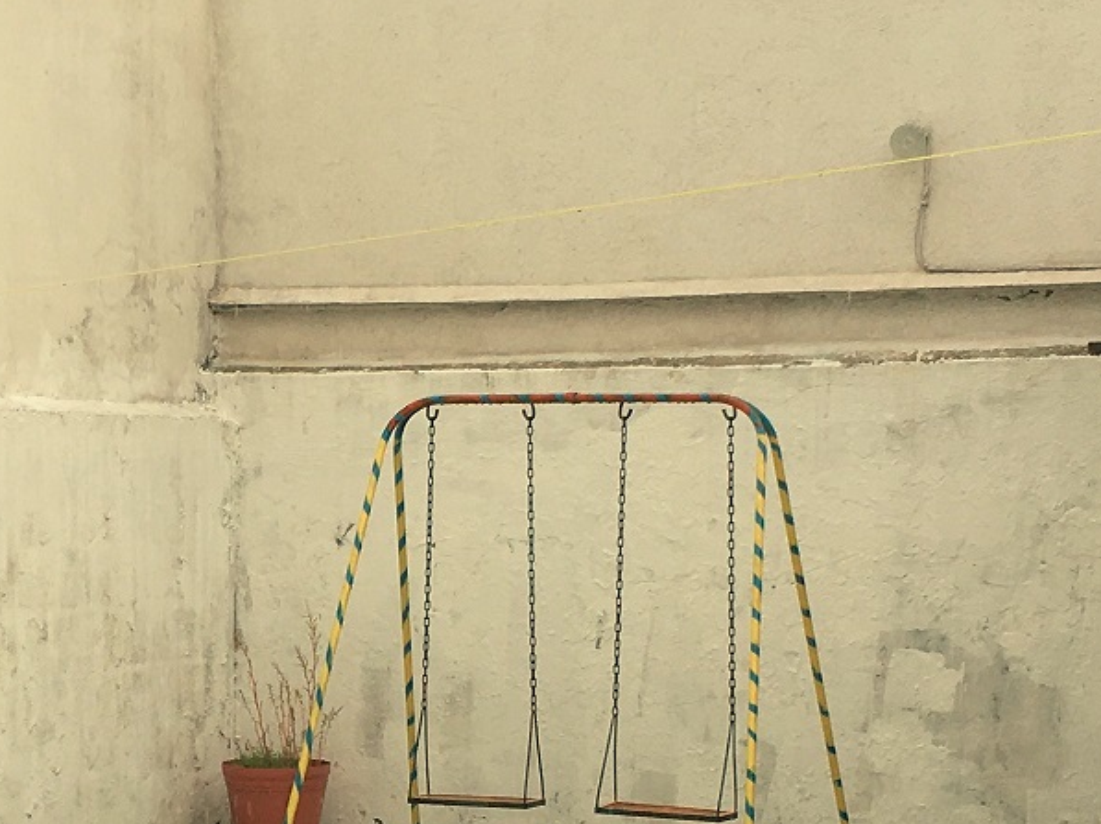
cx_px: 122
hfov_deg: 19.7
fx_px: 3115
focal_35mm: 98
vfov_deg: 14.8
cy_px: 802
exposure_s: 1/646
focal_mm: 4.15
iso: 25
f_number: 2.2
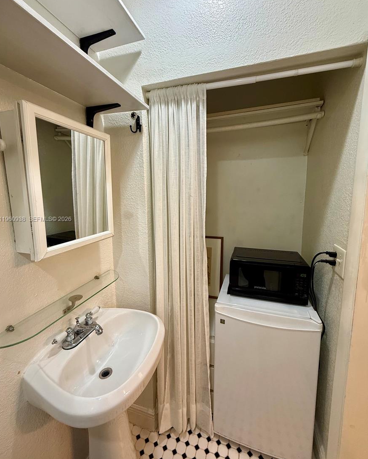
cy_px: 220
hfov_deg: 84.1
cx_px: 183
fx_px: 204
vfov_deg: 96.7
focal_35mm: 15
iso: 200
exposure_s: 1/120
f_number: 2.2
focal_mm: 2.22
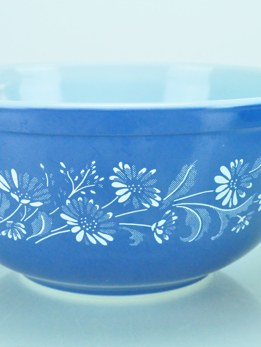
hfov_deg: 18.0
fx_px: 822
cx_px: 122
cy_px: 172
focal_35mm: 82
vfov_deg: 23.9
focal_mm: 35
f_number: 8
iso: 2800
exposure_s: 1/200
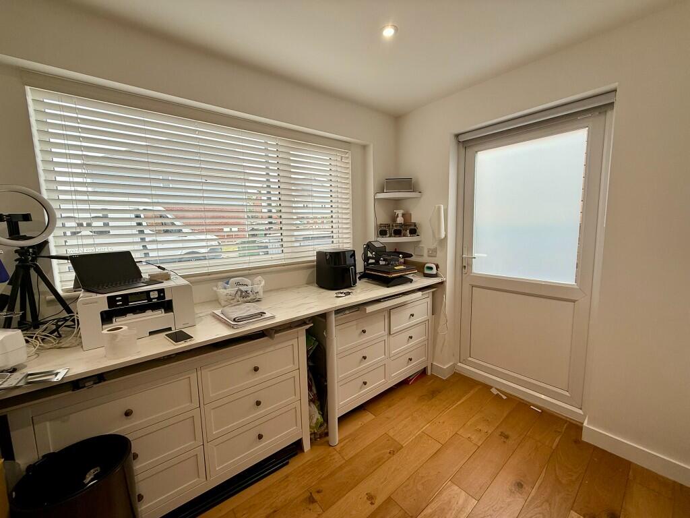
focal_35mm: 14
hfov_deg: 102.1
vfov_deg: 85.7
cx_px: 345
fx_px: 279
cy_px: 259
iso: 64
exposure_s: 1/100
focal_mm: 2.22
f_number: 2.2
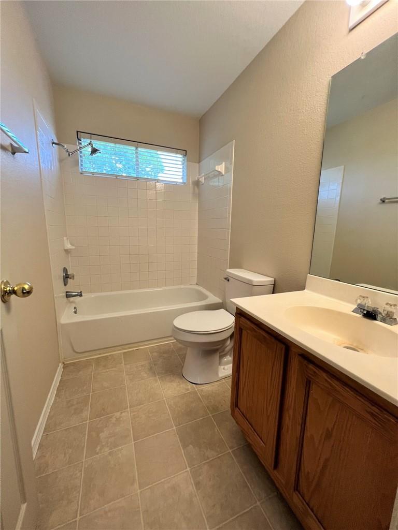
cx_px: 199
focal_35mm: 13
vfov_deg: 106.2
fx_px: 199
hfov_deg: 89.9
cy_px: 265
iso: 160
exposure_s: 1/120
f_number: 1.8
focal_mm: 1.57
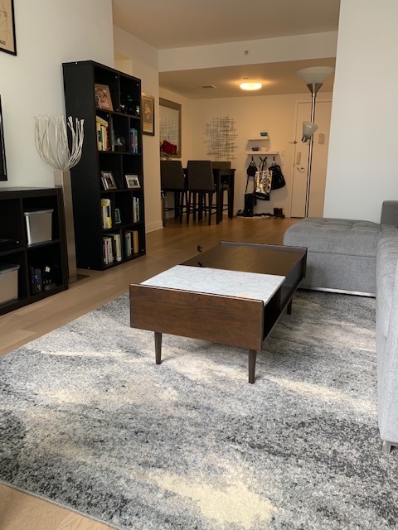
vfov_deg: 67.3
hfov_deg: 53.1
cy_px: 265
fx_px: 399
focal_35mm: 26
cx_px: 199
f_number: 1.8
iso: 125
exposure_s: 1/60
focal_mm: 4.25
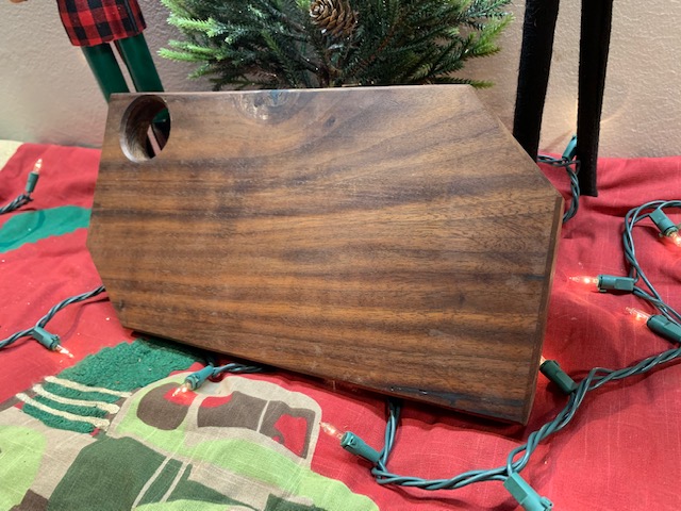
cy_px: 256
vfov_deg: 53.1
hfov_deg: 67.3
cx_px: 340
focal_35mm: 26
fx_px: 511
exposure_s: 1/60
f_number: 1.8
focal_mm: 4.25
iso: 160
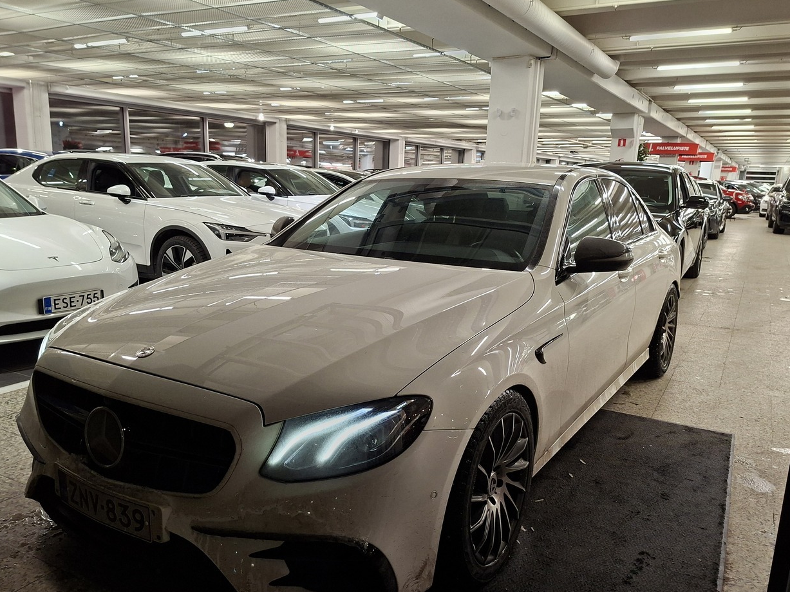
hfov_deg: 65.3
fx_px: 616
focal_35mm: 27
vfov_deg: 51.3
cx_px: 379
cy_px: 322
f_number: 1.8
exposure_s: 1/100
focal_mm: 5.54
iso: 200
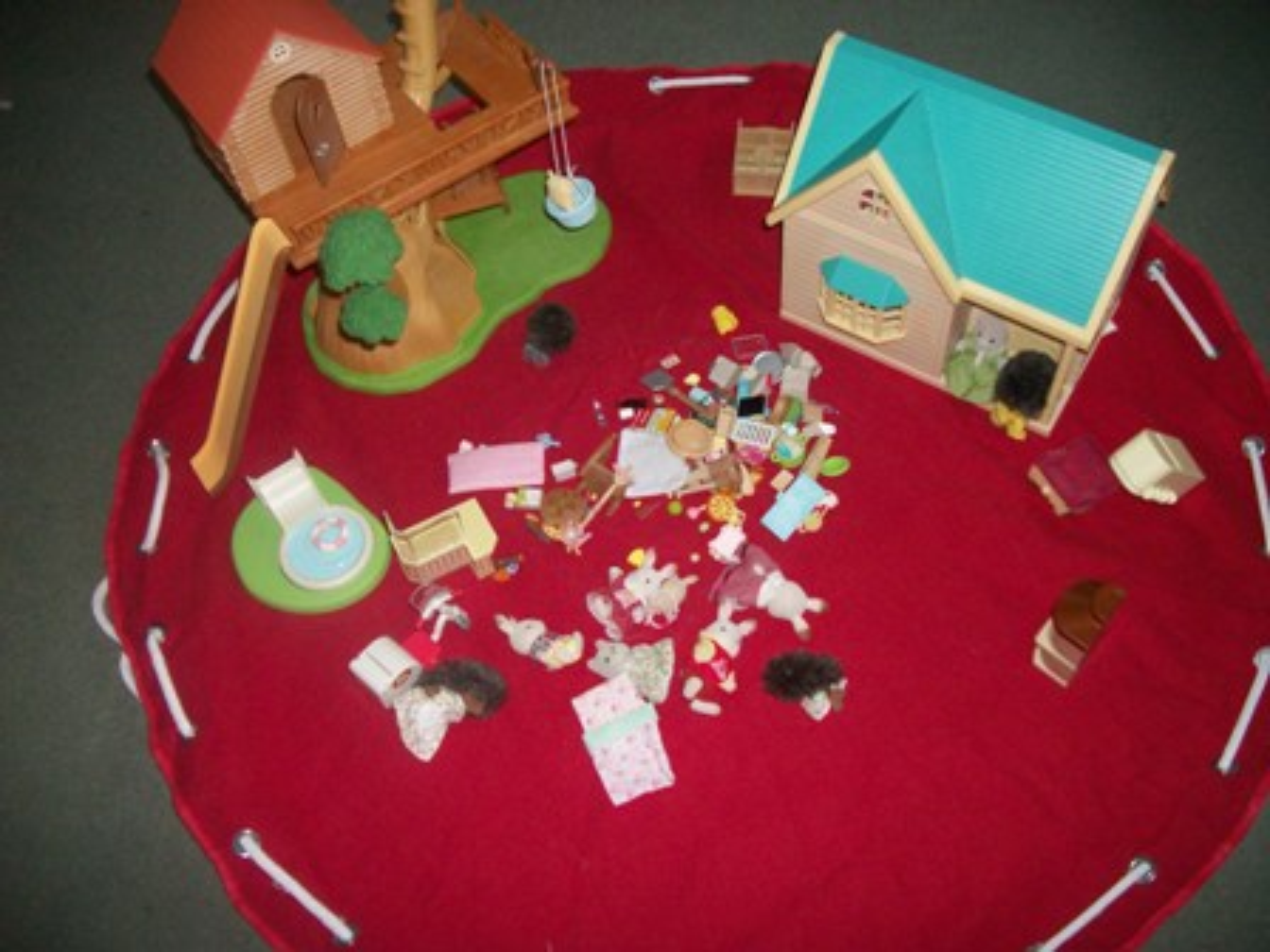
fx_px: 1174
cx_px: 635
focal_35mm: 32
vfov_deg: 44.2
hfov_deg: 56.8
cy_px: 476
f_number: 2.9
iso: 250
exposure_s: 1/125
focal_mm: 5.7
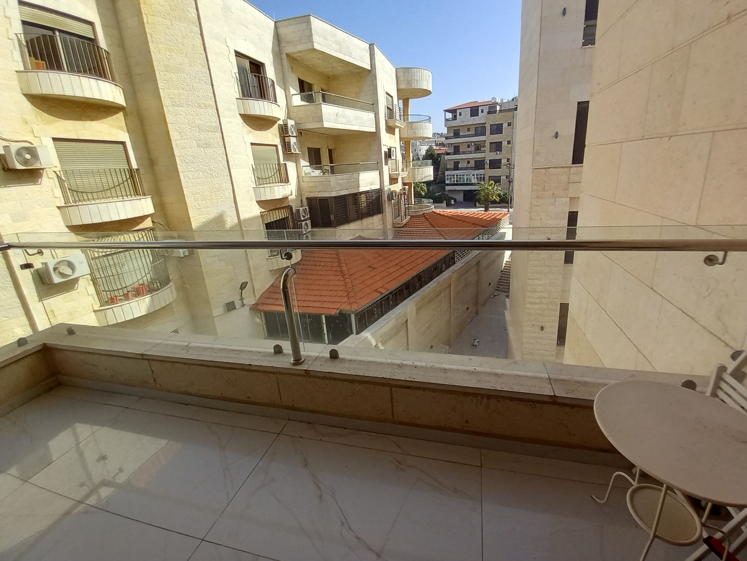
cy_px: 264
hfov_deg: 102.0
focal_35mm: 14
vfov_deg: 85.6
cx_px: 394
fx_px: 302
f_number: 2.2
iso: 40
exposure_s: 1/679
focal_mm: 1.13
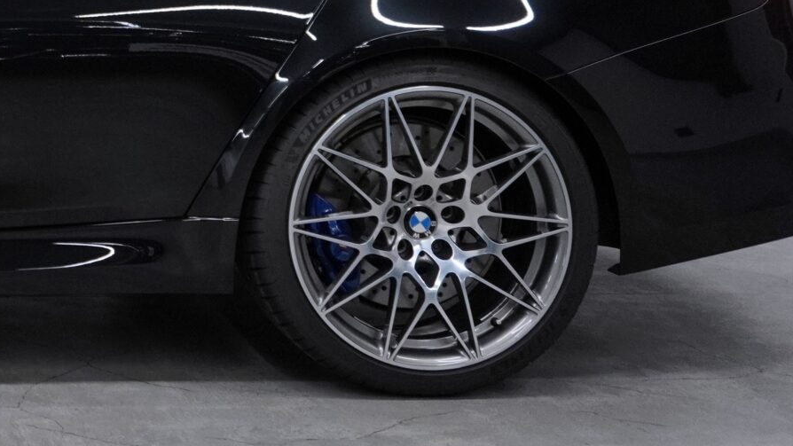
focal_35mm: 90
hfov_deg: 21.5
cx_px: -222
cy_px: -152
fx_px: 1893
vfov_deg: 12.9
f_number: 4
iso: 1000
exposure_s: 1/160
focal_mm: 20
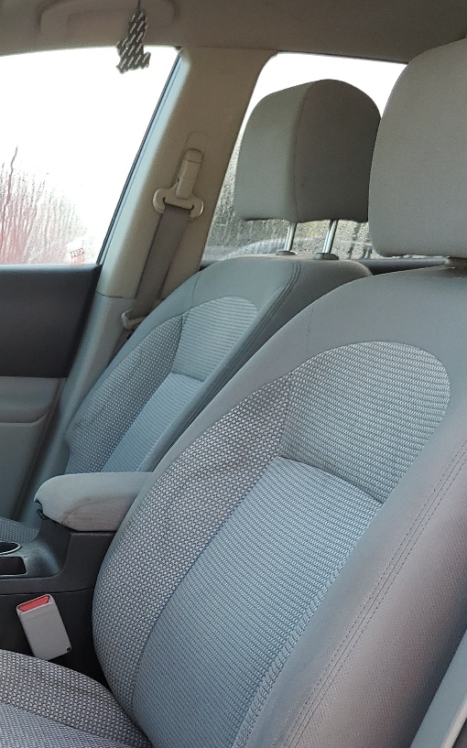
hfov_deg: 22.3
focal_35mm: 54
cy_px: 534
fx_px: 1101
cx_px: -81
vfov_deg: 36.9
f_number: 1.5
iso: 50
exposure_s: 1/270
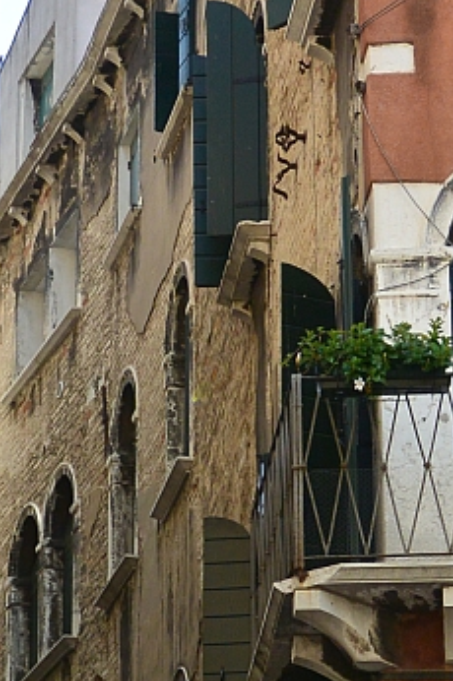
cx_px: -43
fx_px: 3309
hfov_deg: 7.8
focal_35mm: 175
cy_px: 705
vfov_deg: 11.6
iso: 160
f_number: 5
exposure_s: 1/400
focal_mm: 23.6
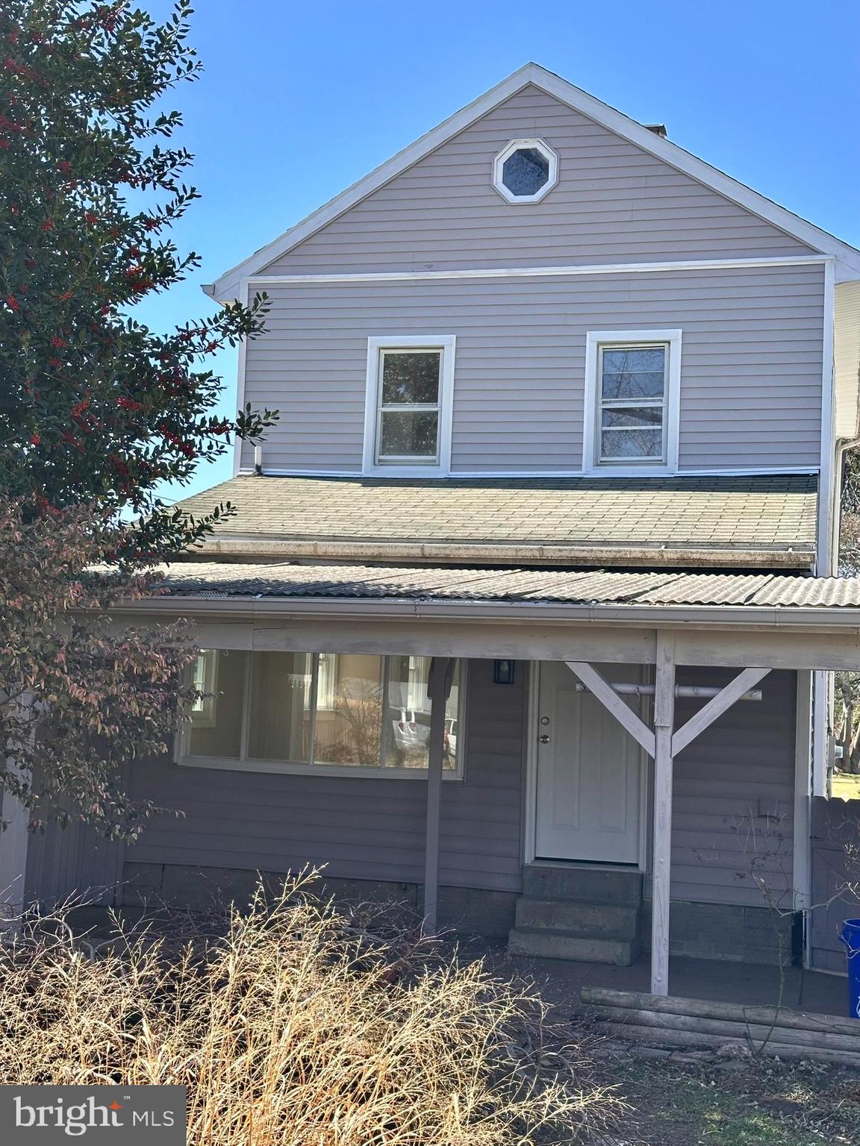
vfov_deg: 39.7
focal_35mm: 48
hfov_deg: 30.3
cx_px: 430
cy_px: 573
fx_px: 1590
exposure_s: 1/1613
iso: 64
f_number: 1.78
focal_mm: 6.86
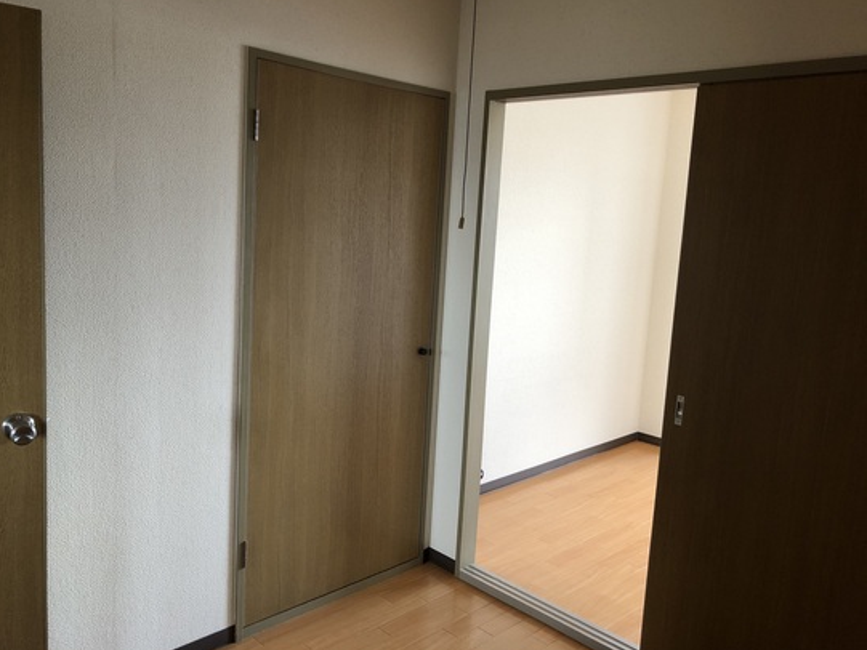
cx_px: 431
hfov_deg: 61.6
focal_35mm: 29
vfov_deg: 48.2
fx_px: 727
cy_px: 319
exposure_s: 1/17
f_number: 1.8
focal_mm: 3.99
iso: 40
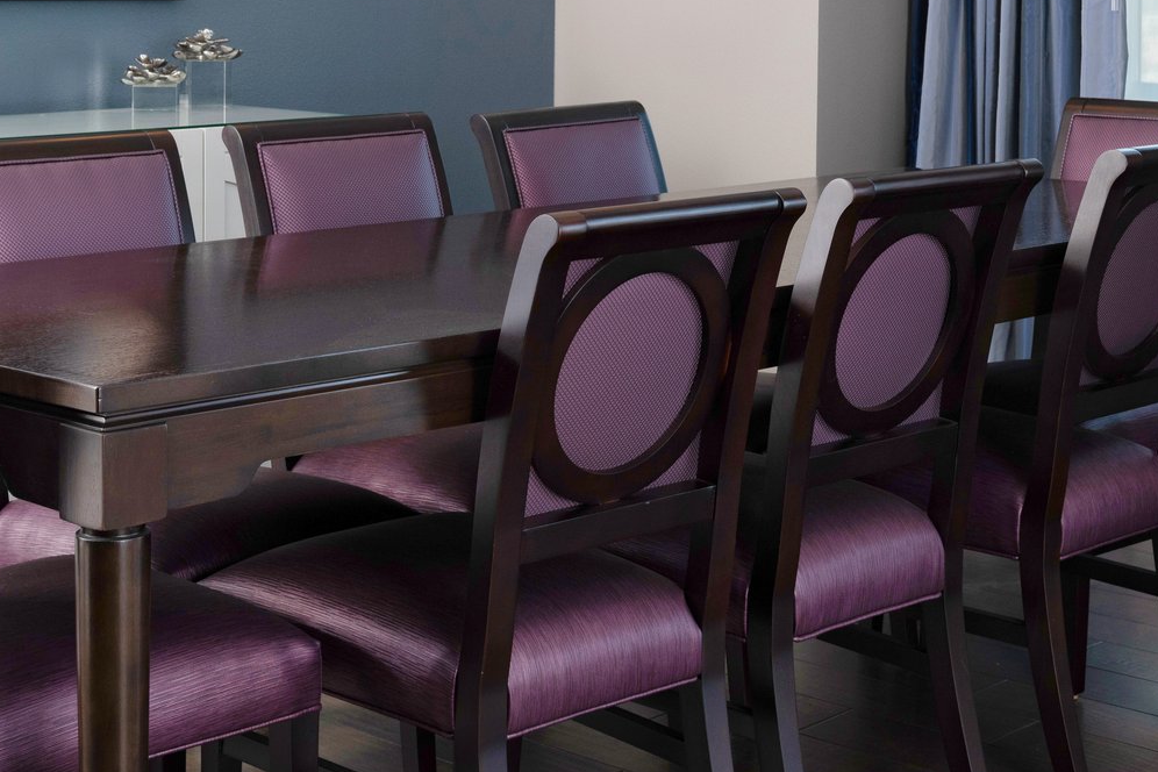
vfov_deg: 18.4
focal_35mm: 72
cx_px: 577
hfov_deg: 28.1
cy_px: -5
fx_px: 2316
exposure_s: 1/60
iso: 200
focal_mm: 35
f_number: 9
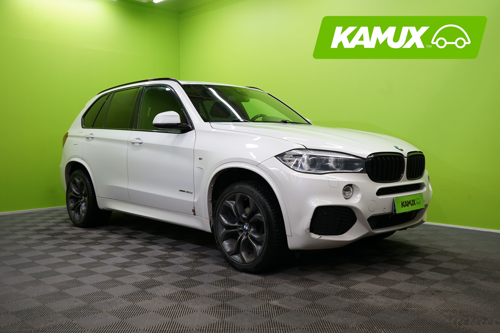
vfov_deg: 38.9
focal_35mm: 34
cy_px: 166
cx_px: 250
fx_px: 472
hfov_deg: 55.8
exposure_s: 1/30
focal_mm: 34
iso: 500
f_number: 6.3
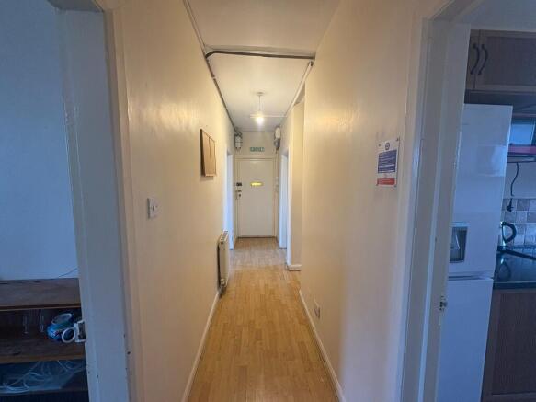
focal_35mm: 14
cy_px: 201
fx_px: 217
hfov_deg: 102.1
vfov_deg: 85.7
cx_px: 268
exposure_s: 1/50
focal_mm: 2.22
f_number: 2.2
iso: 125
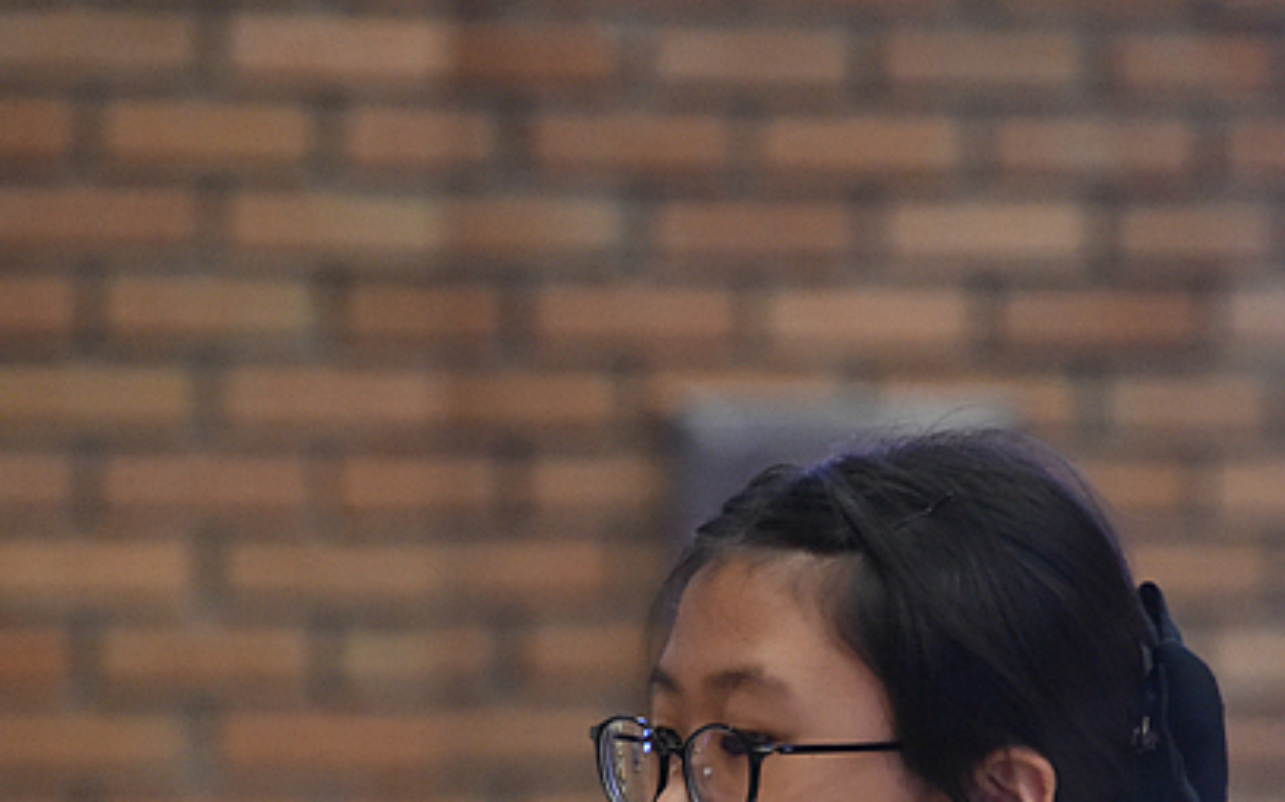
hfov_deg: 3.1
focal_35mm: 676
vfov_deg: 1.9
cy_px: 799
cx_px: 767
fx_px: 23664
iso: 4000
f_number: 5.6
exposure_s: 1/125
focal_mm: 300
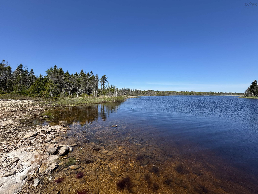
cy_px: 97
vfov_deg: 85.7
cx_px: 129
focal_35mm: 14
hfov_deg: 102.1
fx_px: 104
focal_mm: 2.22
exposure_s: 1/2028
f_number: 2.2
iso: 50
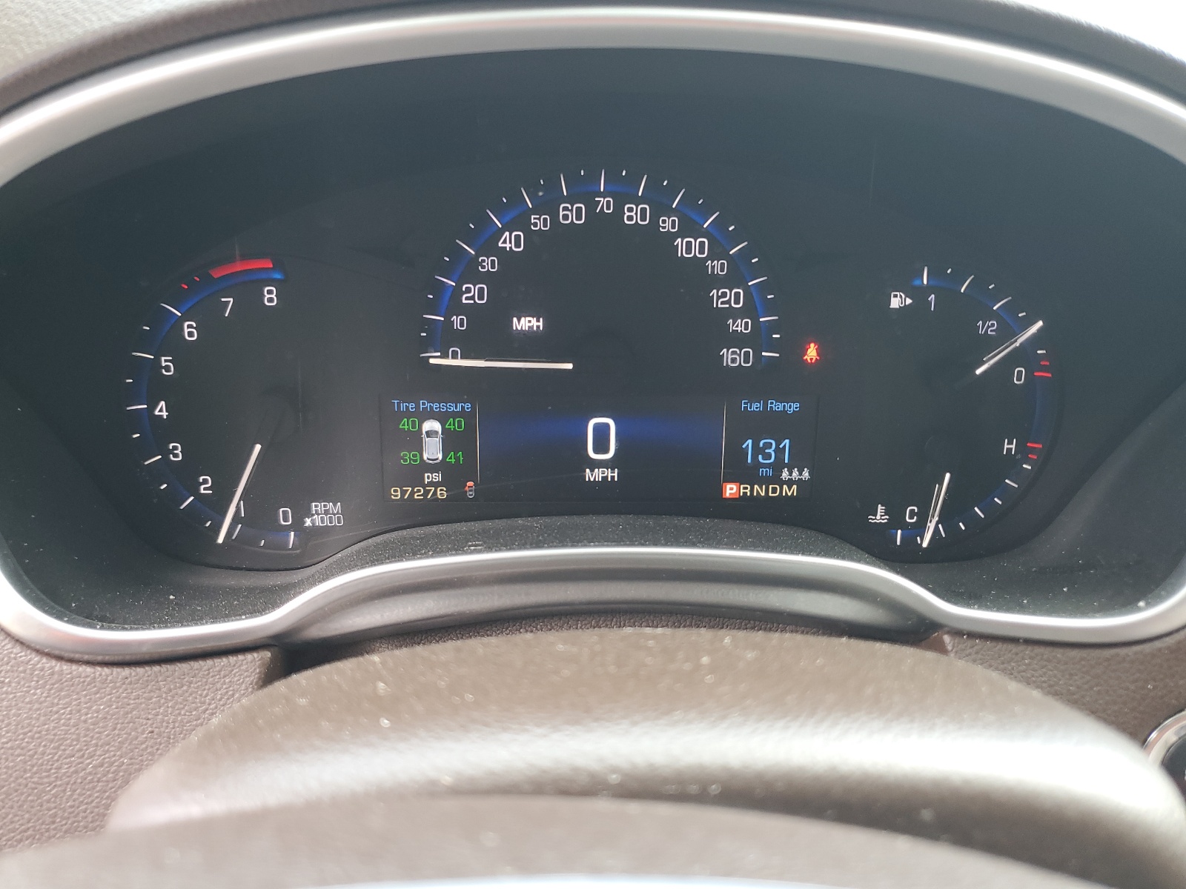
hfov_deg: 67.3
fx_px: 891
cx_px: 593
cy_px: 444
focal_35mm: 26
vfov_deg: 53.1
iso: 57
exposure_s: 1/60.2
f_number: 1.5
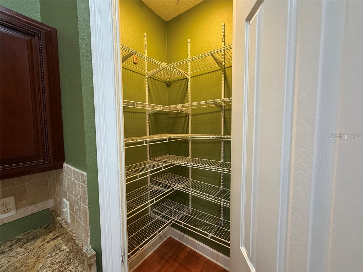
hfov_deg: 102.1
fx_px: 147
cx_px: 182
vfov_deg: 85.7
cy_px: 136
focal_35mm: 14
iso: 400
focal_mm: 2.22
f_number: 2.2
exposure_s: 1/60
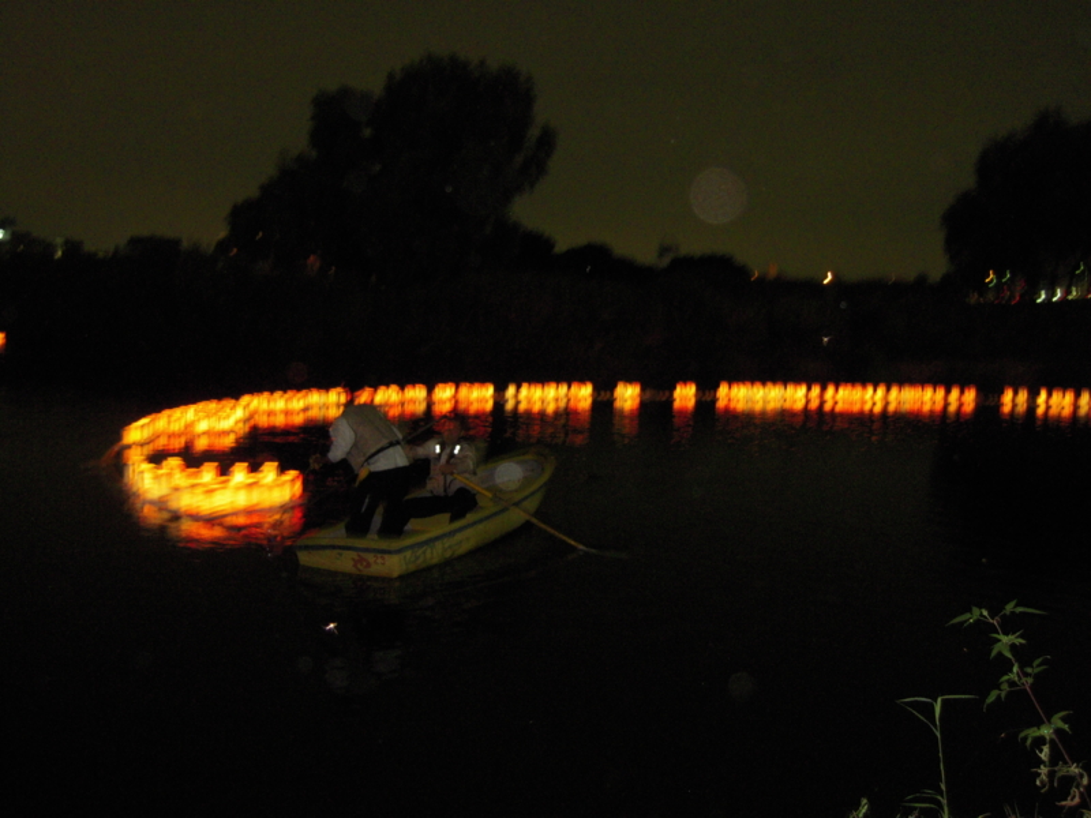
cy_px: 409
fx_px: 1072
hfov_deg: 54.0
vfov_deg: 41.8
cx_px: 546
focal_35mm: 34
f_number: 2.9
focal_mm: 6
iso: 400
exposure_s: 1/2
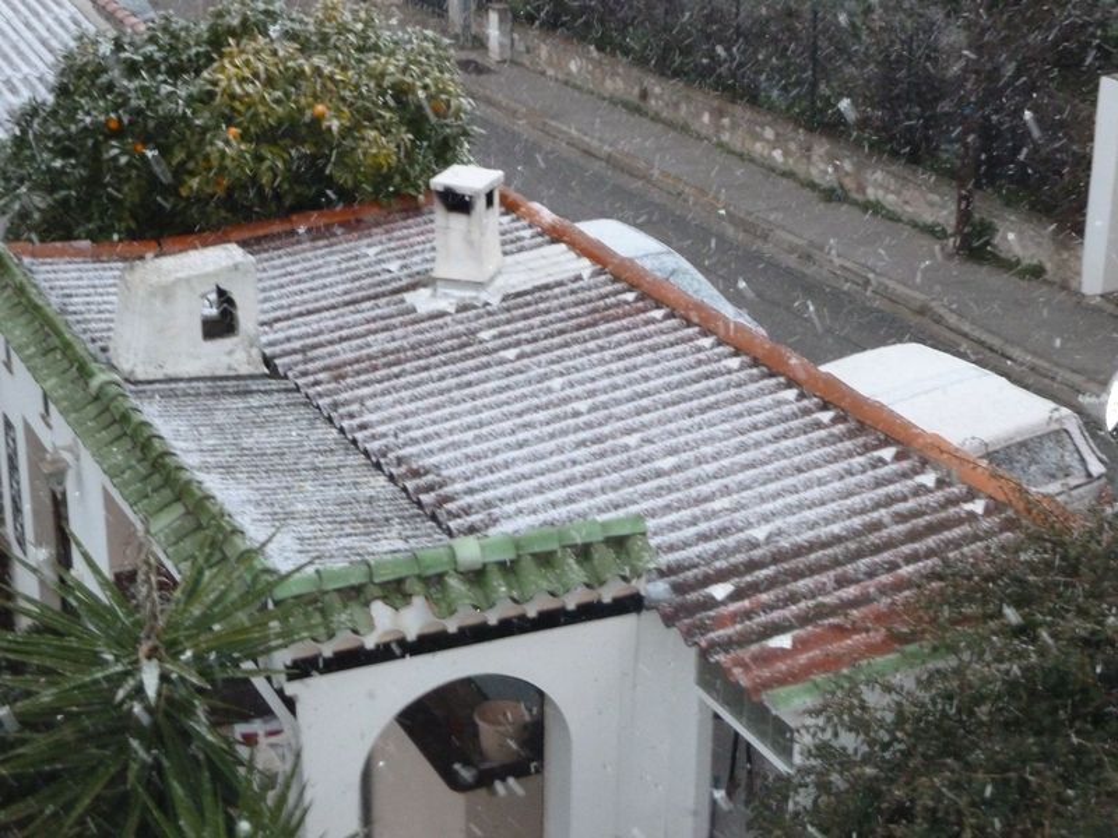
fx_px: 2035
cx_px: 559
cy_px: 419
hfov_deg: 30.7
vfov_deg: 23.3
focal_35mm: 63
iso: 800
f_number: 4
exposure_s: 1/30
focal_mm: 10.3
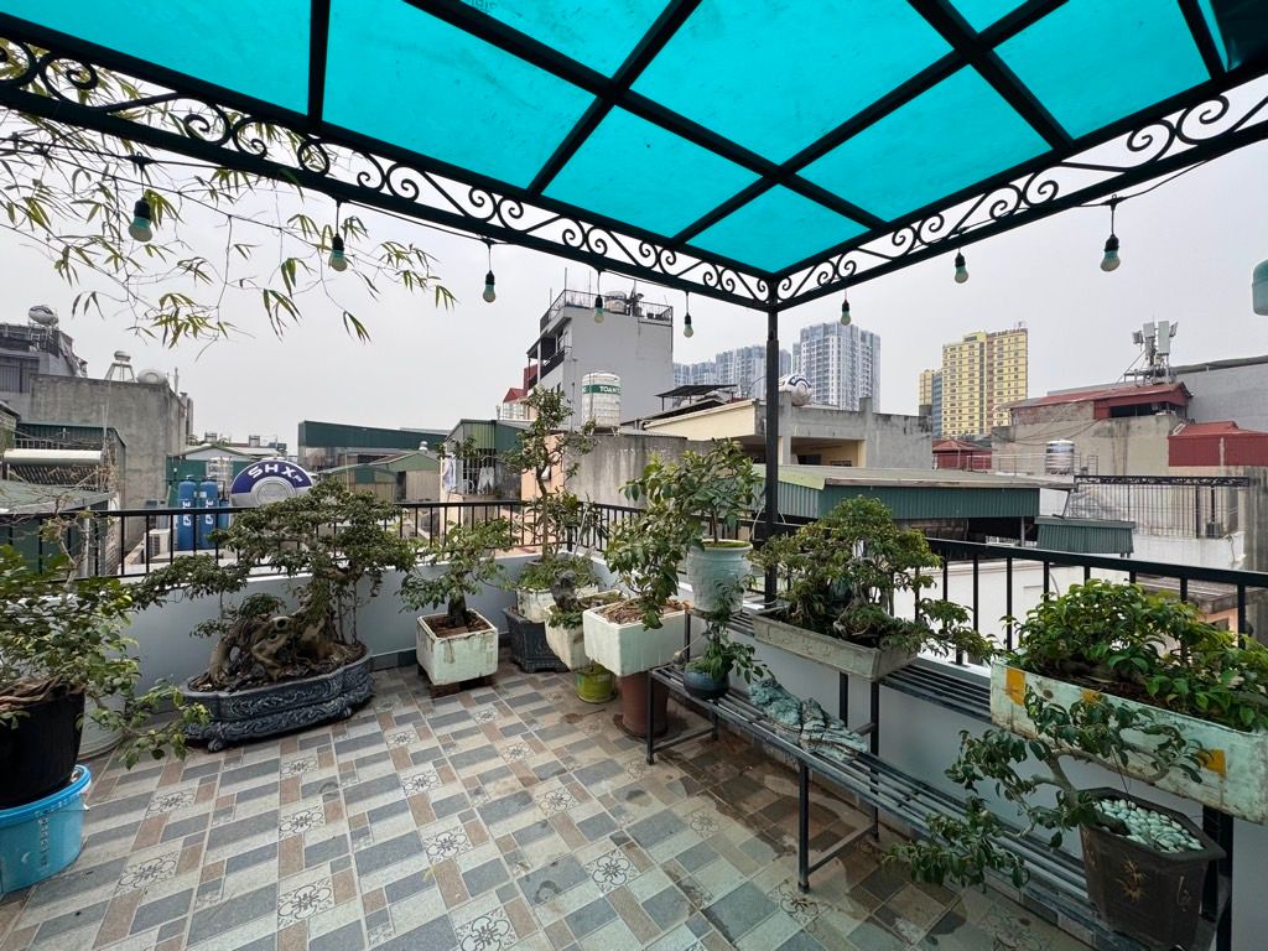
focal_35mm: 14
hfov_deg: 102.1
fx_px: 513
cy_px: 476
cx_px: 634
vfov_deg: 85.7
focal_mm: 2.22
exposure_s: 1/1536
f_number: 2.2
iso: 50
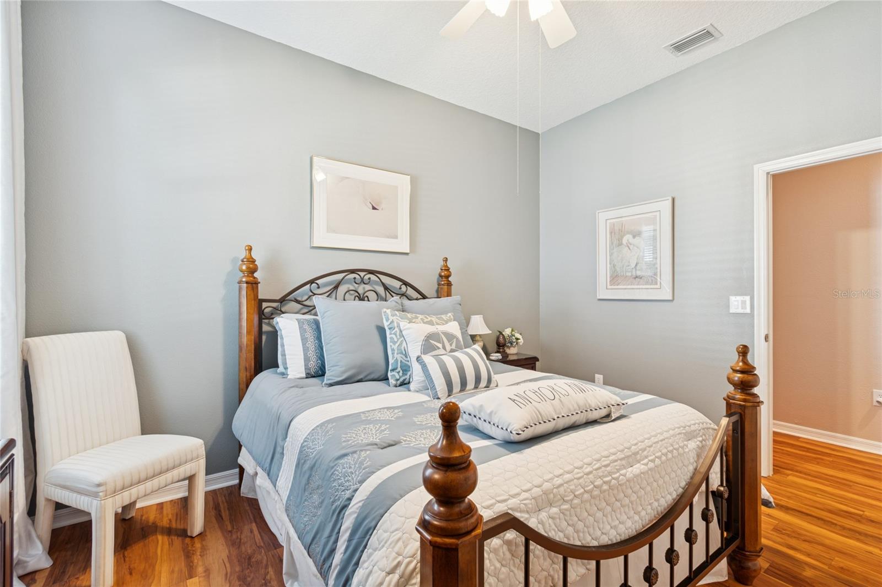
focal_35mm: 15
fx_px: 367
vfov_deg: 77.3
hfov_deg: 100.4
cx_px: 441
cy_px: 294
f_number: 7.1
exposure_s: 1.6
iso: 100
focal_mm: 10
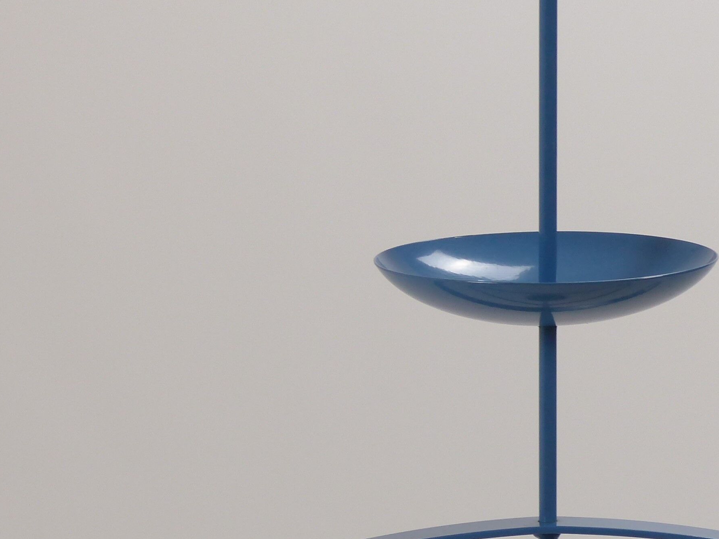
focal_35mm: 182
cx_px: 513
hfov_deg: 10.8
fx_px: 3780
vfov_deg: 8.2
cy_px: 308
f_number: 2.8
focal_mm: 14.5
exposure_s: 1/30
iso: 100
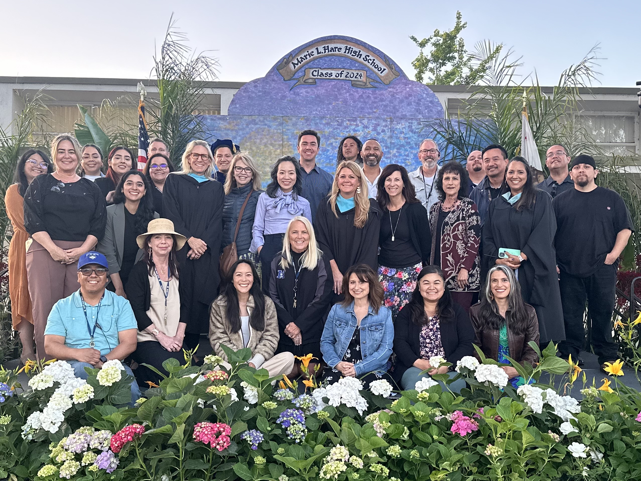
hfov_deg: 71.6
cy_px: 240
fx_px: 444
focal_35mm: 24
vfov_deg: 56.8
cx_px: 320
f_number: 1.78
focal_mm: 6.86
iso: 160
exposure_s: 1/121
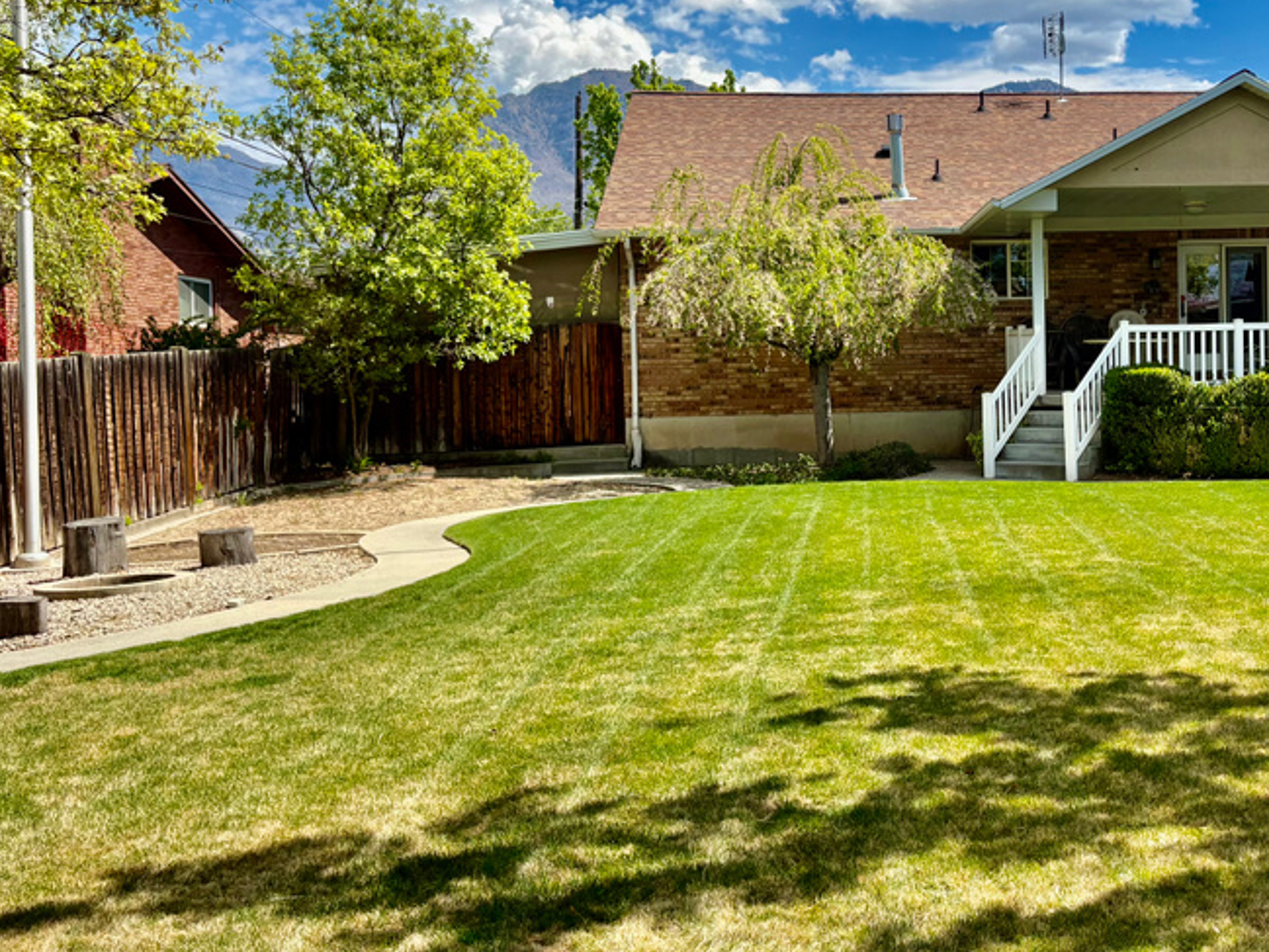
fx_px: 1503
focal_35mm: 41
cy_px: 383
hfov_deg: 44.4
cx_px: 931
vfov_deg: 35.0
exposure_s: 1/3623
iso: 50
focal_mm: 5.96
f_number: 1.6
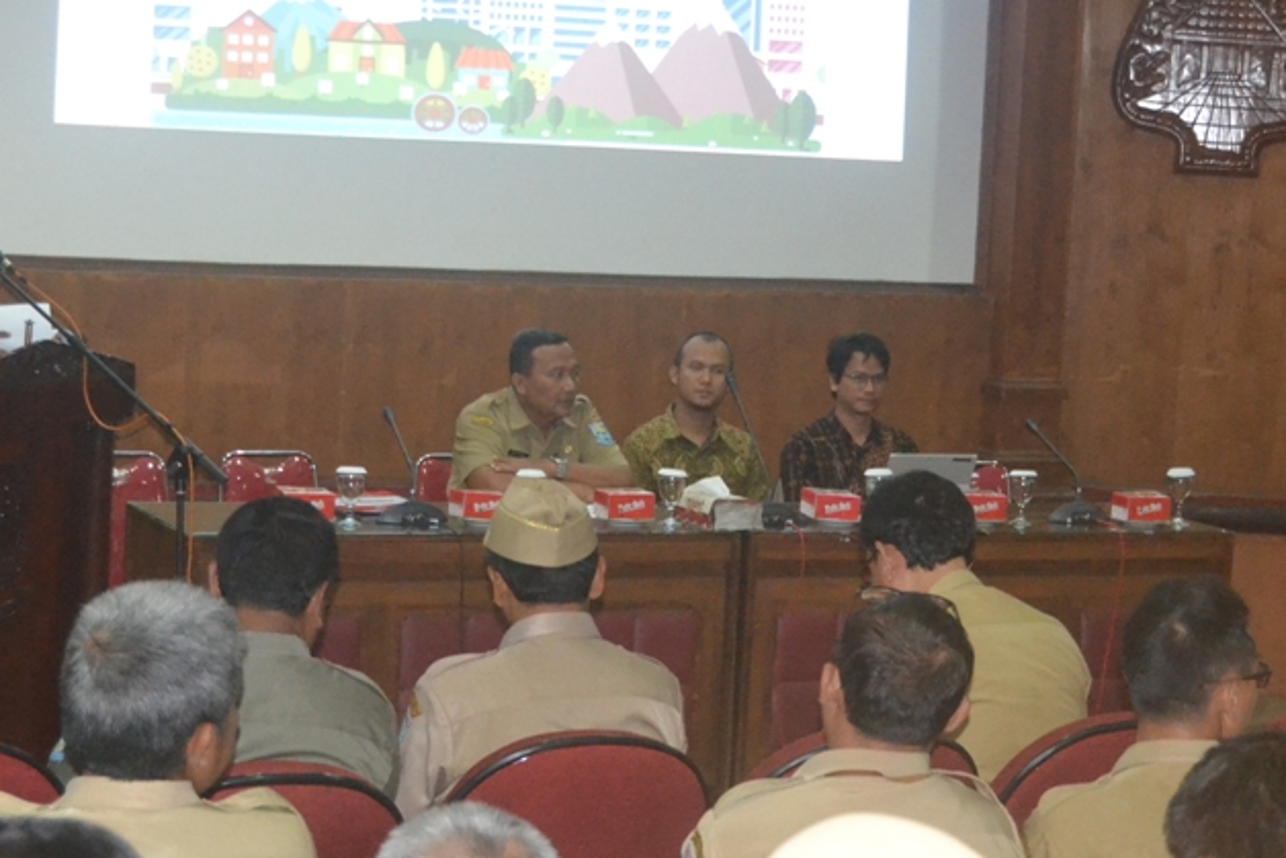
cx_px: 541
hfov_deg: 23.1
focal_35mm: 88
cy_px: 344
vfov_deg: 15.5
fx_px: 3144
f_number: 4.2
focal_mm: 32
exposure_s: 1/60
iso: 3200
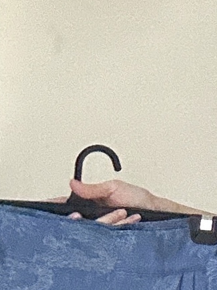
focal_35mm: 127
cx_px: 448
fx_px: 1062
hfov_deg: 10.6
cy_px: 488
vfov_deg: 14.1
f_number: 1.9
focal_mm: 2.69
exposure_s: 1/60
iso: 250
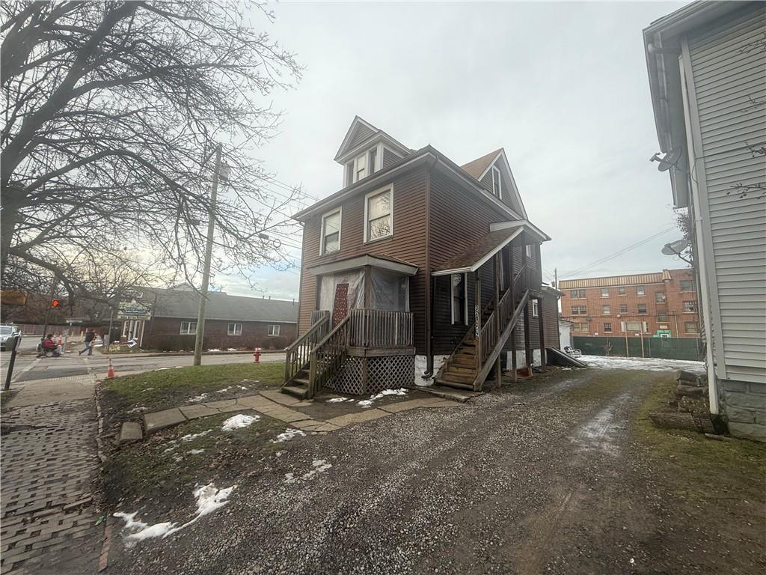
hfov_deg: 102.1
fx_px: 310
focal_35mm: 14
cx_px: 383
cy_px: 288
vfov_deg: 85.7
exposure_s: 1/307
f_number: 2.2
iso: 50
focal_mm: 2.22
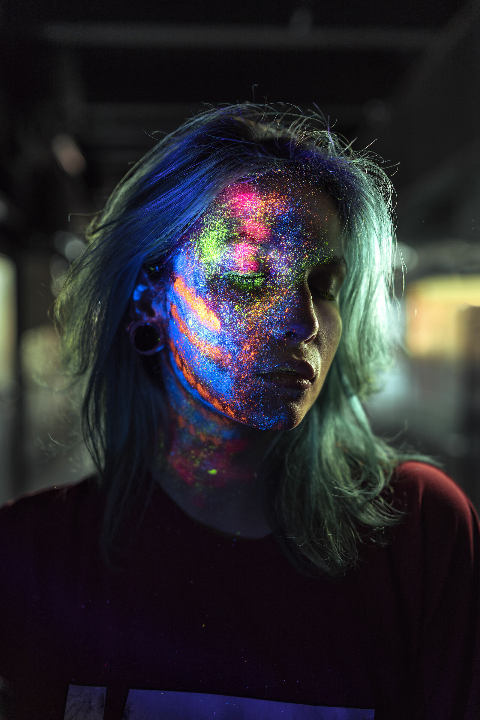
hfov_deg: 37.9
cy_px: 360
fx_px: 700
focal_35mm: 35
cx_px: 240
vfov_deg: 54.4
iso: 125
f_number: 2
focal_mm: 35
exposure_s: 1/200
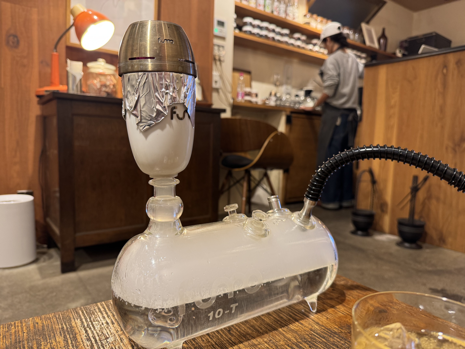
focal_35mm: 24
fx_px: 322
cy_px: 174
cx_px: 232
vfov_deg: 56.8
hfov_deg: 71.6
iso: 200
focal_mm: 6.76
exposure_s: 1/50
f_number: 1.78
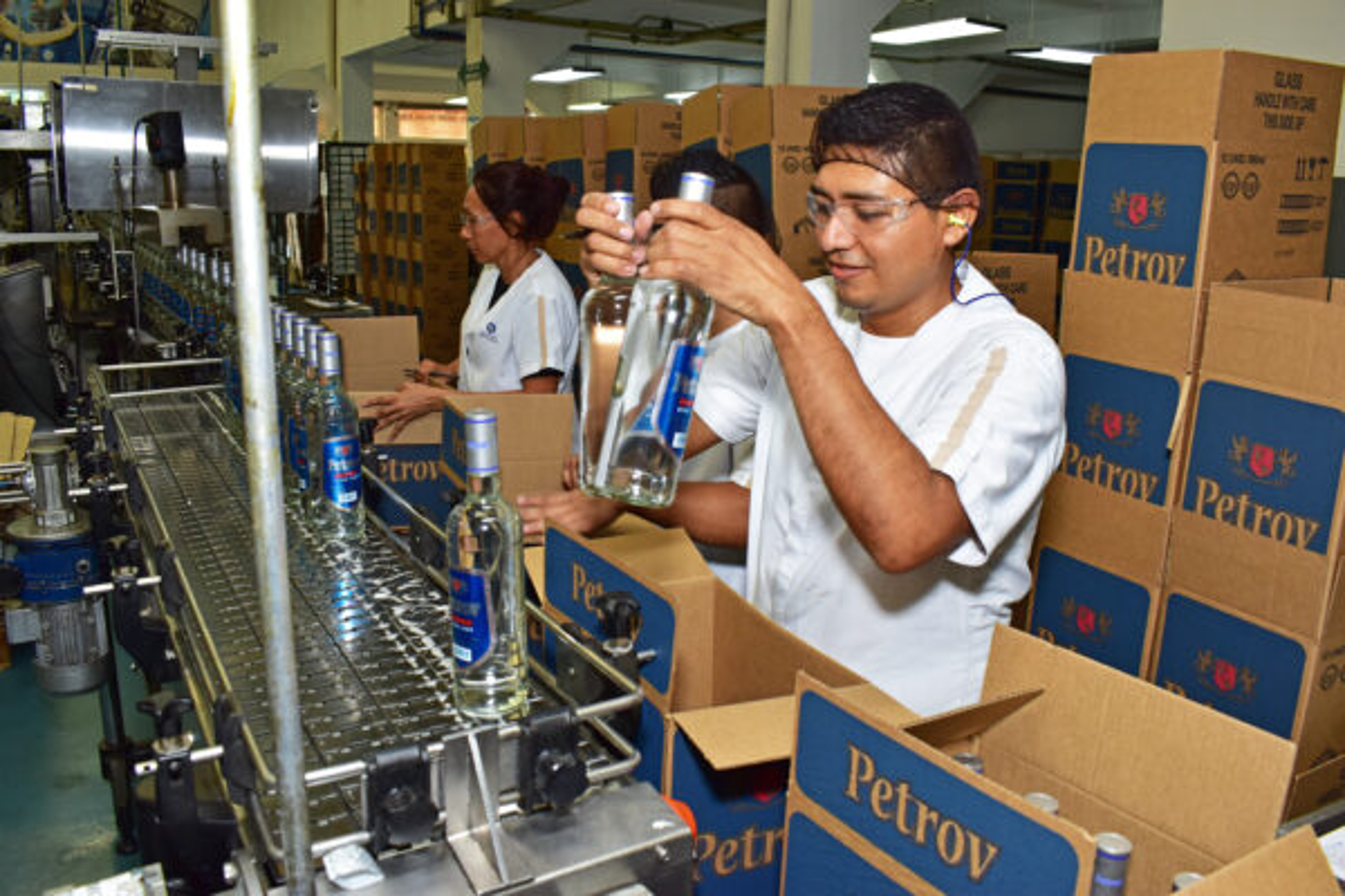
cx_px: 672
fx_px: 1121
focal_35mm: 30
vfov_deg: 43.6
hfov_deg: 61.9
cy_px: 448
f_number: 5.6
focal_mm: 20
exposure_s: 1/80
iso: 400
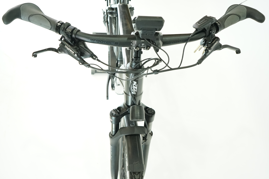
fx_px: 232
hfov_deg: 60.3
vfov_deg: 42.3
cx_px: 134
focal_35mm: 31
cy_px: 90
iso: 4000
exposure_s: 1/200
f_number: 5.6
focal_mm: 31
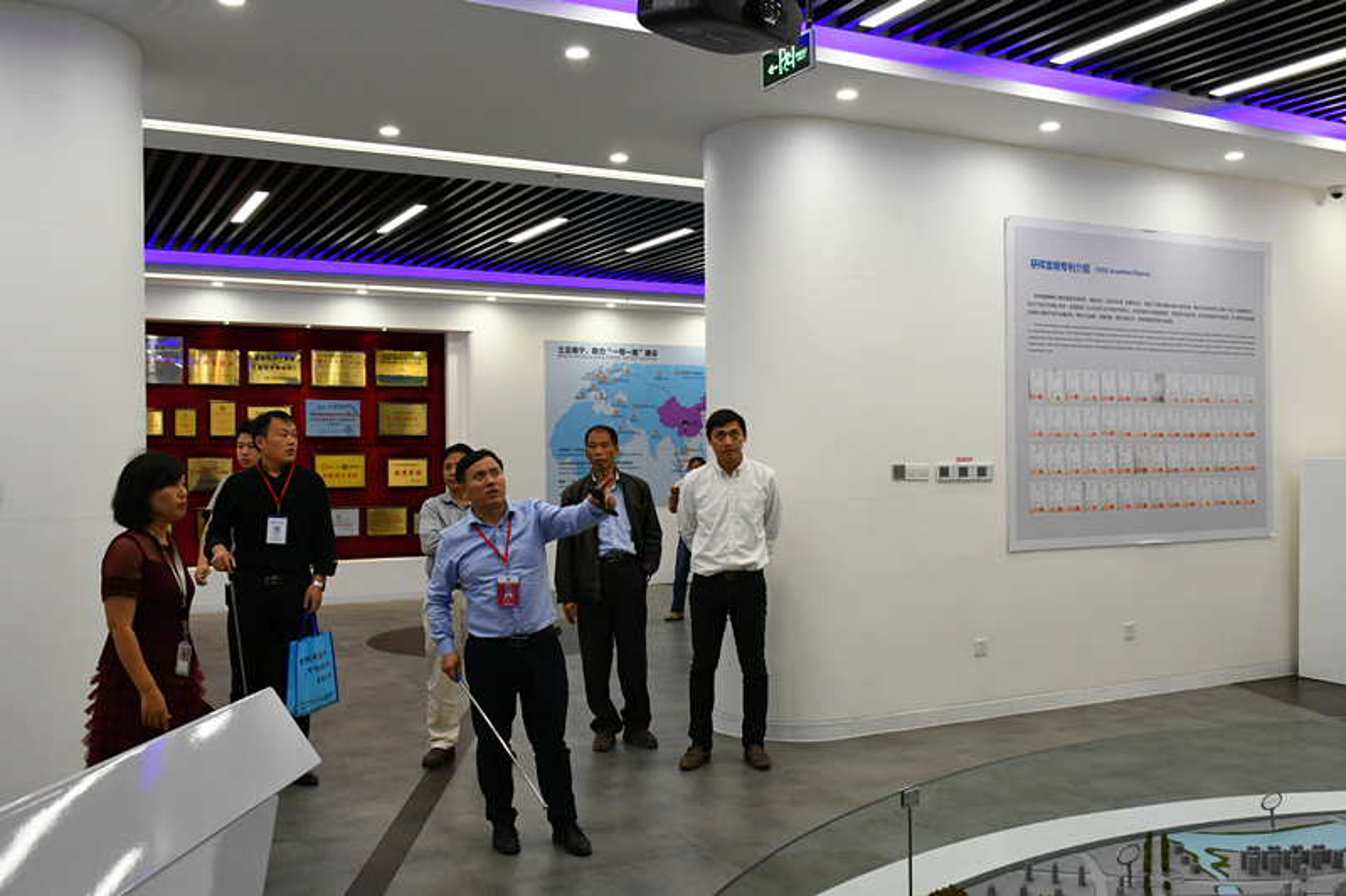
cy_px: 448
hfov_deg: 57.2
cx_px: 673
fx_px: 1233
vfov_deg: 40.0
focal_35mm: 33
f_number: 6.3
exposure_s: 1/160
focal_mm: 22
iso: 2500
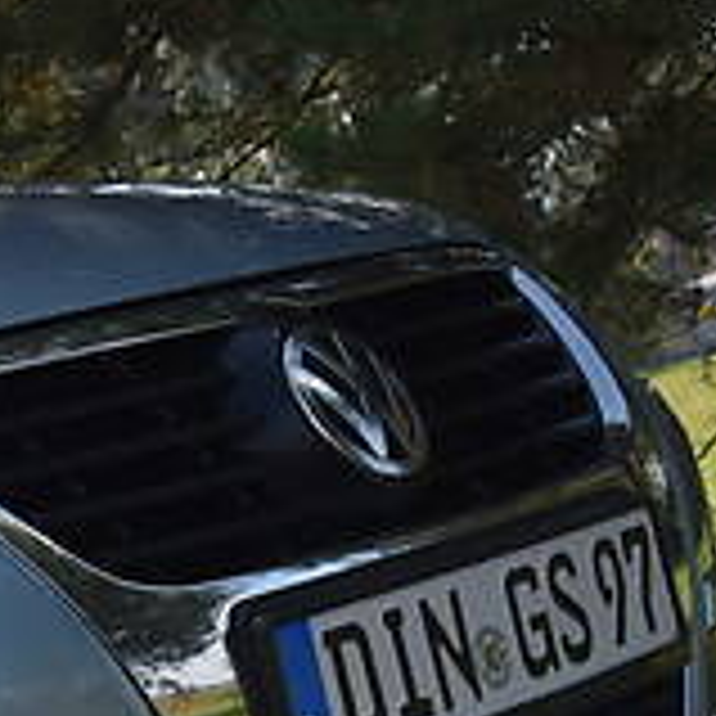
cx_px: -887
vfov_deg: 11.6
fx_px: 3510
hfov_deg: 10.4
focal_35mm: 150
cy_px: 678
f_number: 8
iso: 200
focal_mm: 35
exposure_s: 1/250
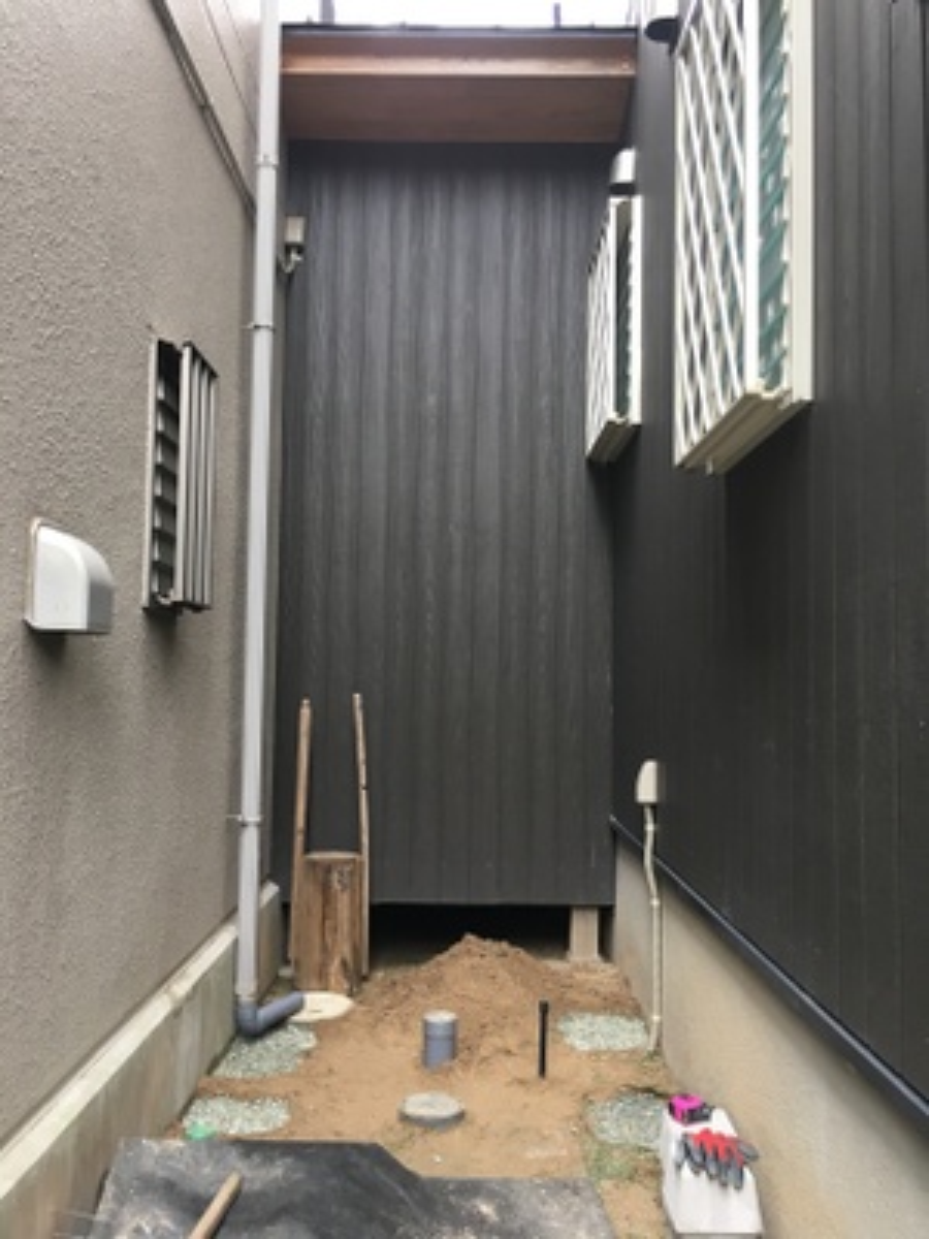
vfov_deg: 61.7
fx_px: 1038
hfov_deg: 48.2
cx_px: 464
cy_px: 620
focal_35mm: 29
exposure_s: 1/30
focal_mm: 4.15
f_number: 2.2
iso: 25
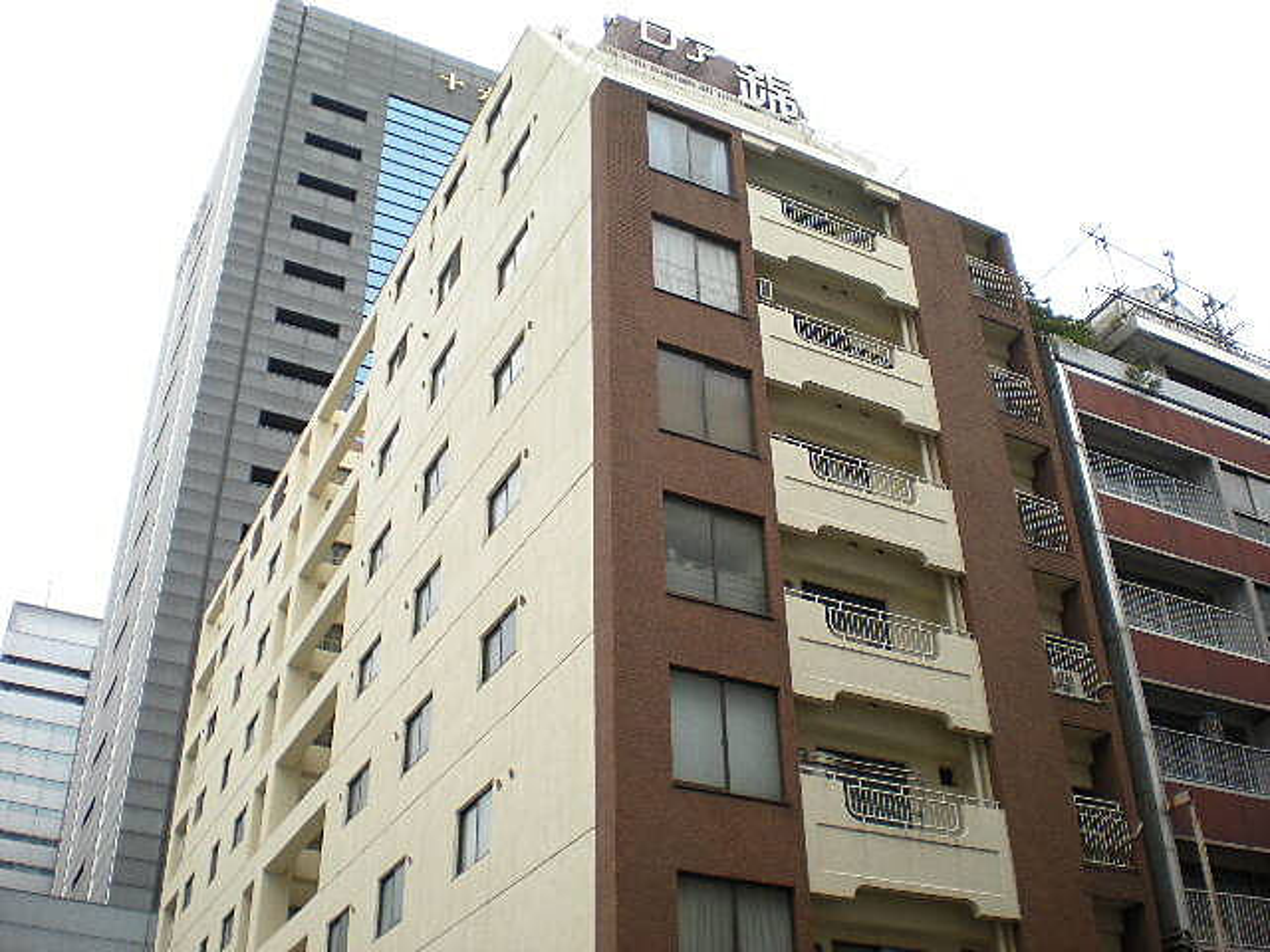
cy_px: 476
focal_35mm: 38
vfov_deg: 37.7
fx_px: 1394
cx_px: 635
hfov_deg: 49.0
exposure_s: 1/297
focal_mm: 6.3
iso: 89
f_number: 3.1
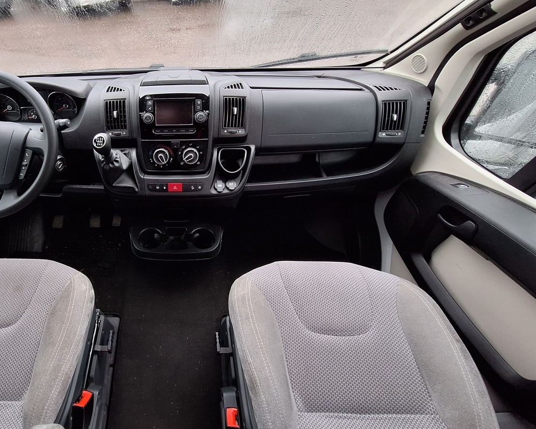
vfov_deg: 73.6
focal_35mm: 18
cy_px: 191
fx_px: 286
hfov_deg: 82.3
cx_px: 164
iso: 80
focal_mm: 1.74
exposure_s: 1/50
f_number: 2.2
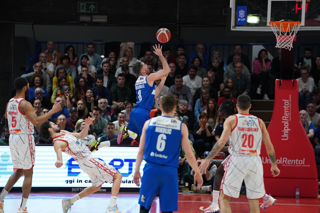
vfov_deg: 6.9
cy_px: 106
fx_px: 1778
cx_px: 160
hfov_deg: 10.3
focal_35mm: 200
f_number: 3.5
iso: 3200
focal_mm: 200
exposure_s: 1/1250
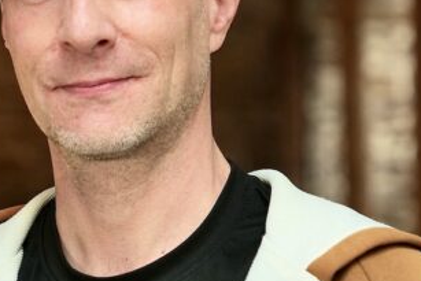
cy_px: 148
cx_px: 133
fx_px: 2047
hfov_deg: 11.7
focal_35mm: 175
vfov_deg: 7.9
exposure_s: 1/80
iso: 640
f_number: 3.2
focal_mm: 70
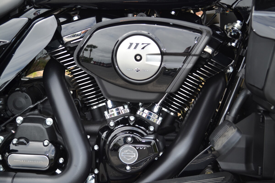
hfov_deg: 41.1
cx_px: 138
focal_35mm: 48
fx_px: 367
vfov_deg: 28.1
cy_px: 92
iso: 100
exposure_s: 1/125
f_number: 4.8
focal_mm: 32
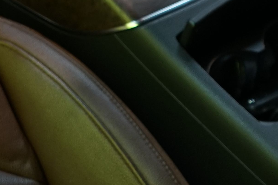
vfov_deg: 9.2
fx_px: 1073
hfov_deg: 14.2
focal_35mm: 139
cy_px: -204
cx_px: -80
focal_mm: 28
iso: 800
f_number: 3.5
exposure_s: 1/30
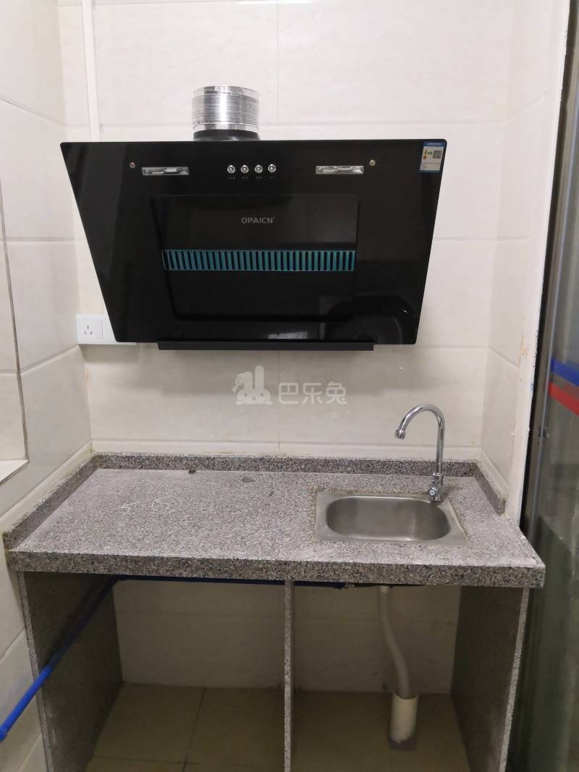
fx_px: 602
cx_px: 290
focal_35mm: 27
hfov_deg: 51.3
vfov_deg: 65.3
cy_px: 386
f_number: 1.8
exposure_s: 1/50
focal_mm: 3.95
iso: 500
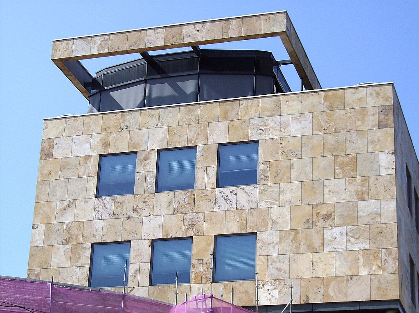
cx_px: 210
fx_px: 1026
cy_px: 156
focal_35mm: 85
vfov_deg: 17.3
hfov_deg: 23.1
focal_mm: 14.1
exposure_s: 1/605
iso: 100
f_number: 6.9
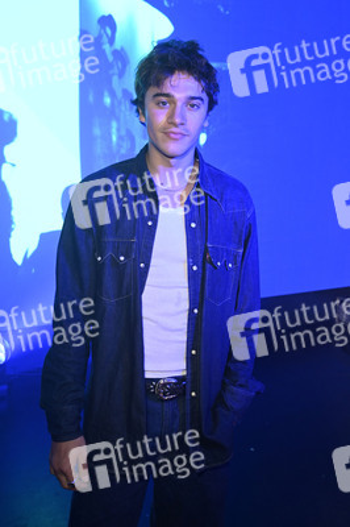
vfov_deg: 58.8
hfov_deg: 41.0
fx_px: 467
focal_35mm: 32
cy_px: 264
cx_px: 175
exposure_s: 1/40
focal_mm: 32
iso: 2000
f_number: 5.6
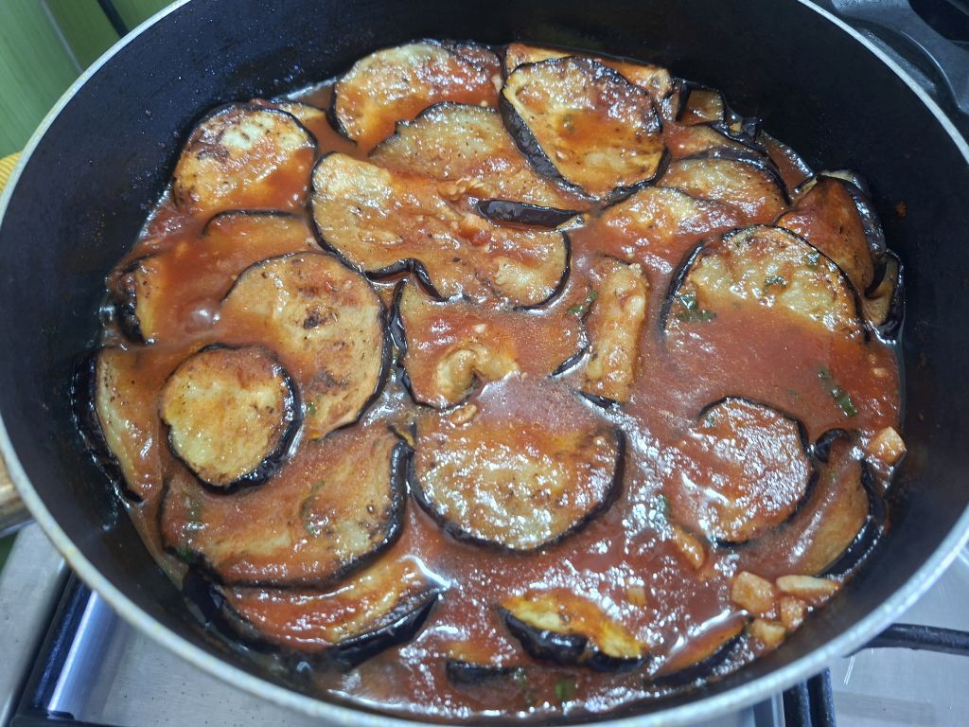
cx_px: 484
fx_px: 644
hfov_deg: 73.9
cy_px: 364
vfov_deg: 58.9
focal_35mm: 23
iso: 320
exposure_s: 1/33
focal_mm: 5.54
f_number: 1.8
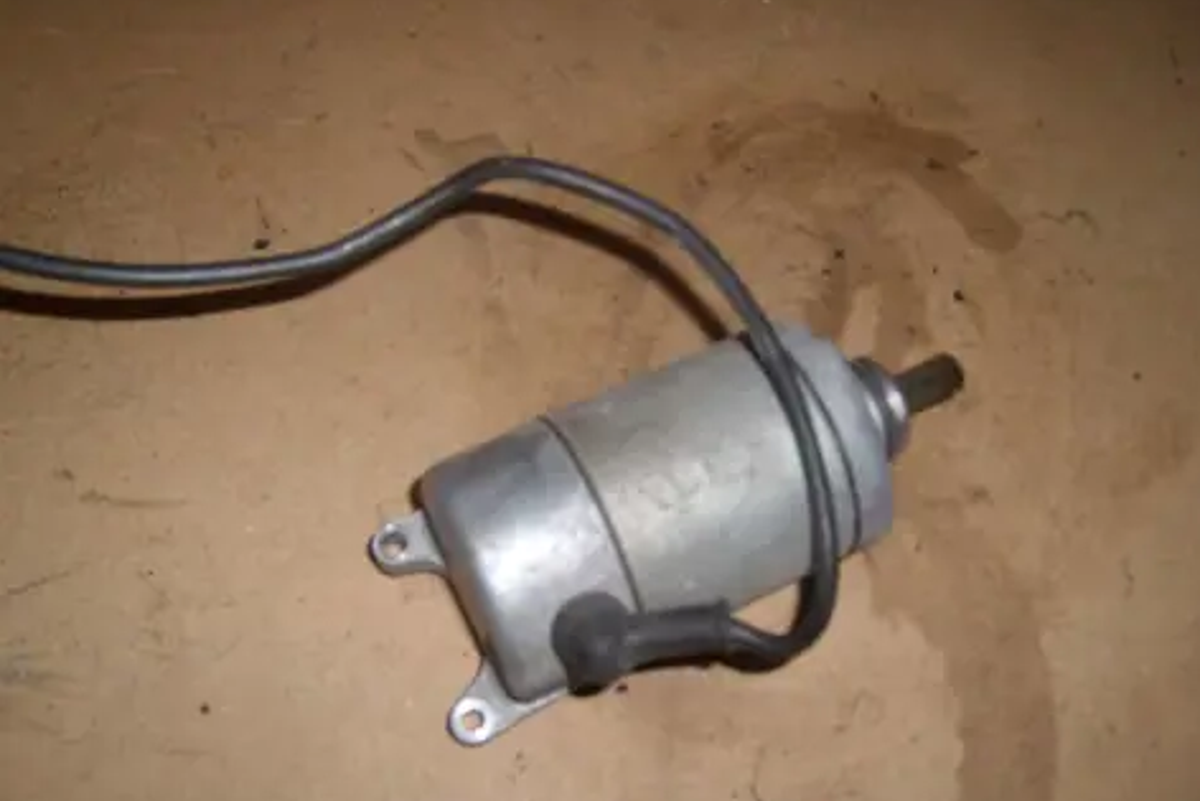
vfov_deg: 36.0
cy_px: 392
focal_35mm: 37
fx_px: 1234
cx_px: 608
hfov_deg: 51.9
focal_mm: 5.8
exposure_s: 1/30
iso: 50
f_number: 7.1
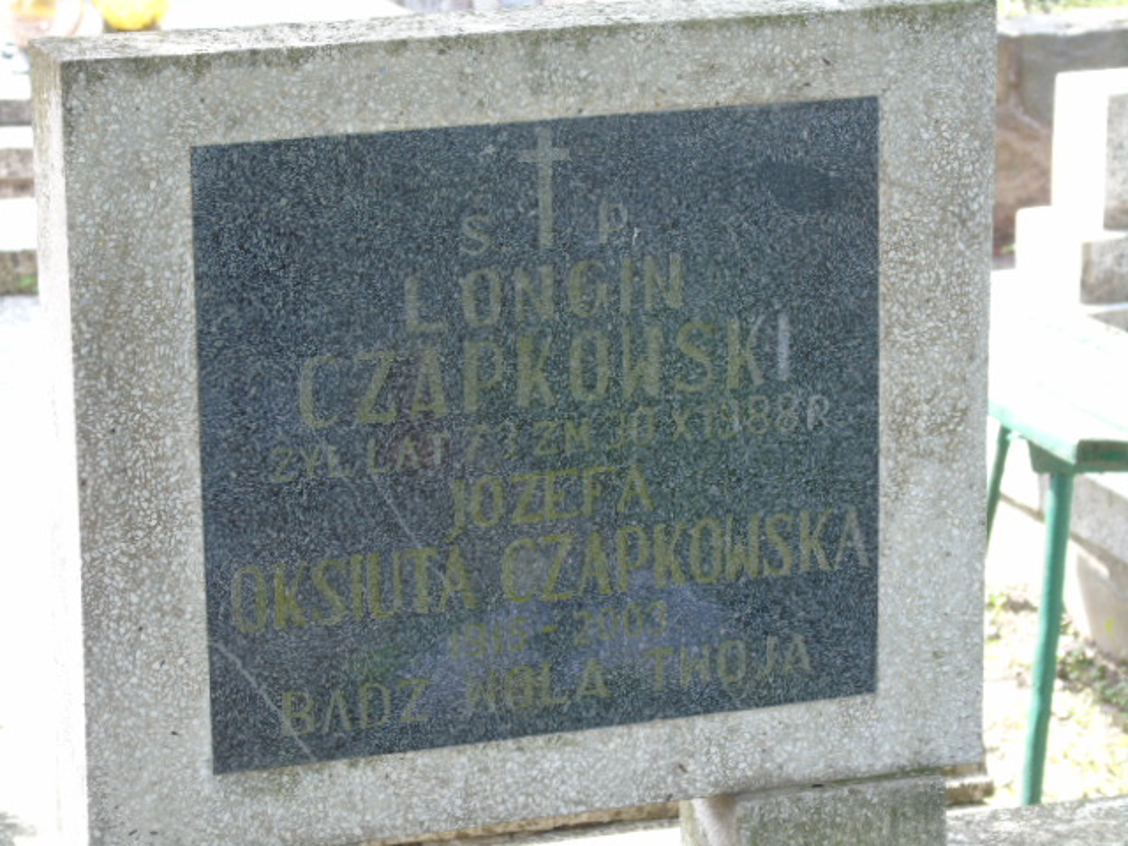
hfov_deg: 15.9
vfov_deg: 12.0
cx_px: 564
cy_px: 423
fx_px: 4041
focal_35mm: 124
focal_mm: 22
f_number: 4.6
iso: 100
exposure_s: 1/30
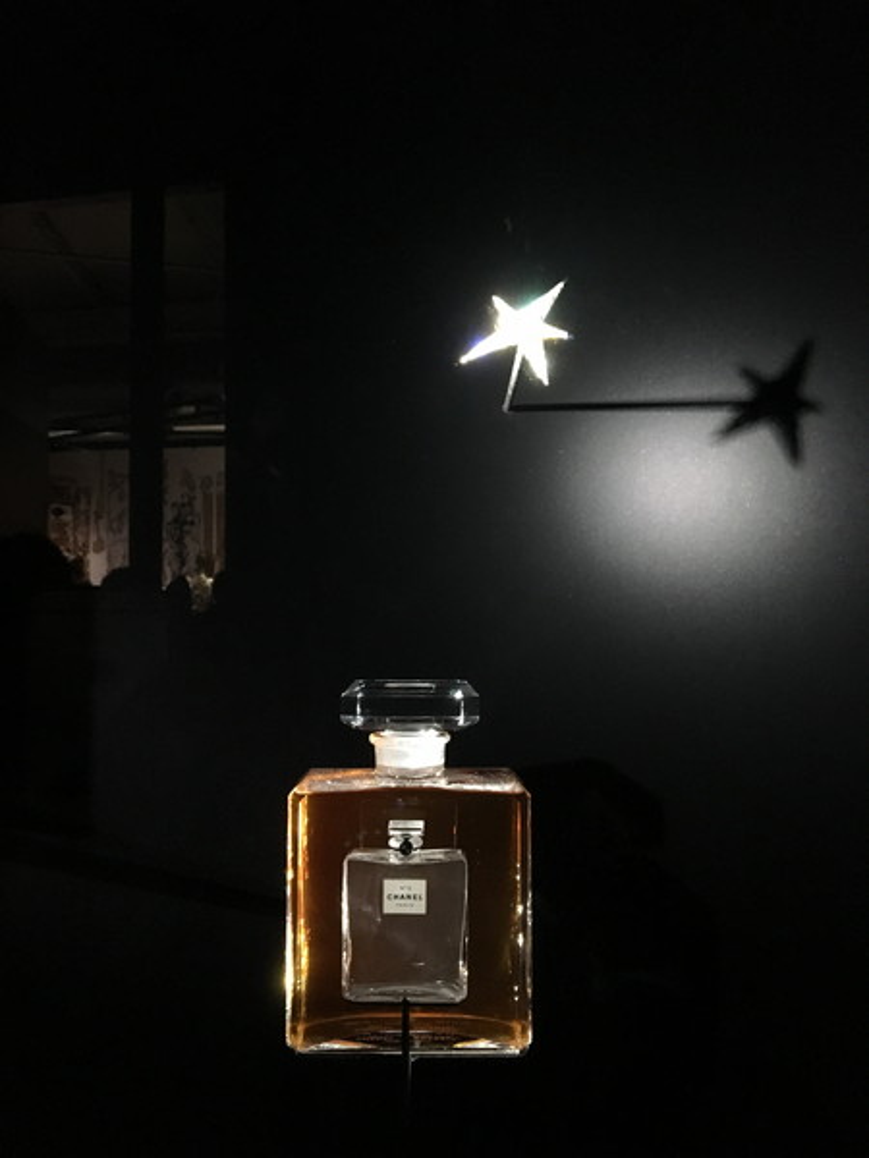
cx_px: 434
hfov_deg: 48.2
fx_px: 971
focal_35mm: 29
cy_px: 579
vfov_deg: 61.7
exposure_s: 1/15
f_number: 2.2
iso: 250
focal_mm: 4.15
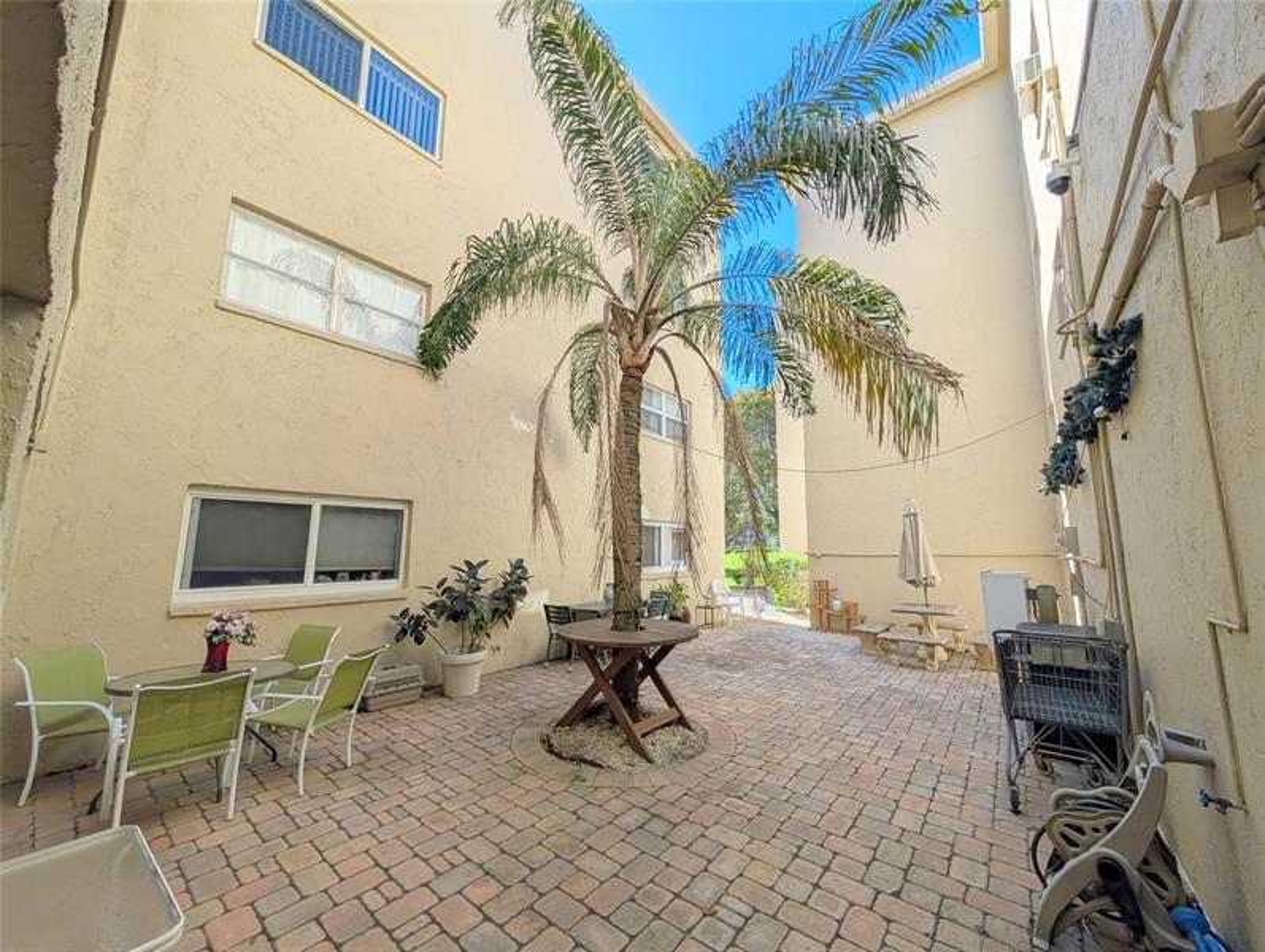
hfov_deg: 110.5
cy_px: 476
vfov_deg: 94.6
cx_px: 632
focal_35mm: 12
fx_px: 439
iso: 72
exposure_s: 1/1773
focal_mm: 2.02
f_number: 1.7
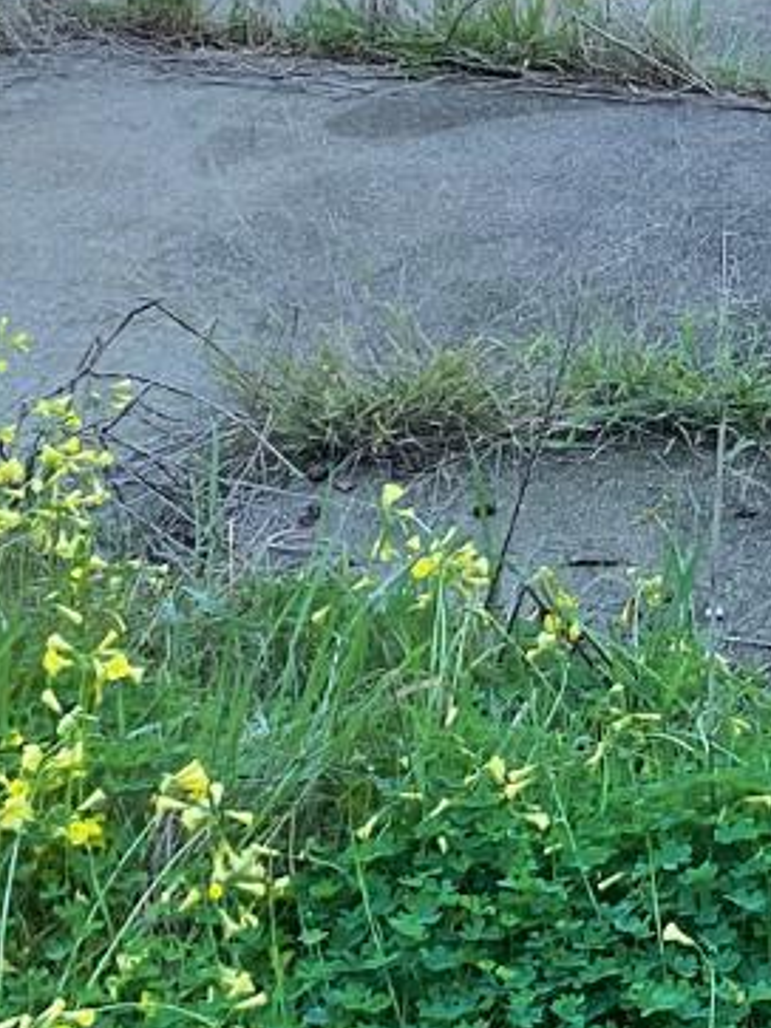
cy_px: 16
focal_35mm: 120
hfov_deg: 12.2
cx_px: 822
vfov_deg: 16.1
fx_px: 3566
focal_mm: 3
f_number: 1.8
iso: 16
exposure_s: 1/302
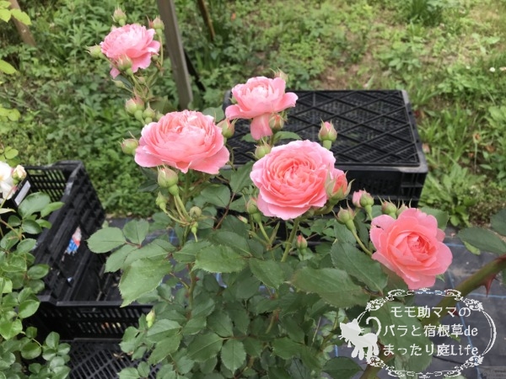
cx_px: 253
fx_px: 409
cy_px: 190
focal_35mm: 28
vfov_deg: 49.7
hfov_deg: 63.4
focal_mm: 3.99
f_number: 1.8
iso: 20
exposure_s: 1/699
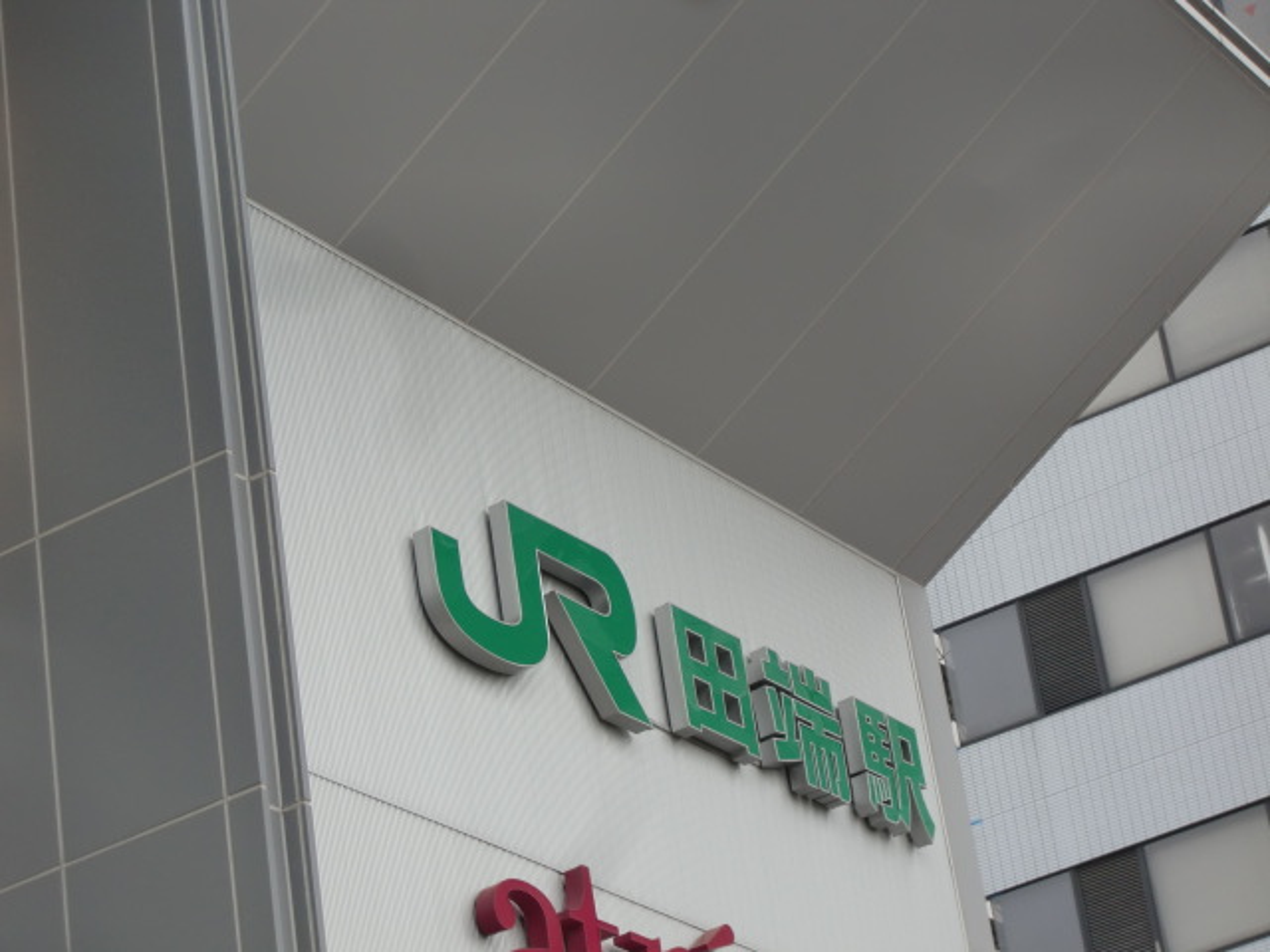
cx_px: 635
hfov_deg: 17.6
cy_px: 476
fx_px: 4109
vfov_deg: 13.2
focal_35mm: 112
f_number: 5.8
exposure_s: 1/100
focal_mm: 19.6
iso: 125
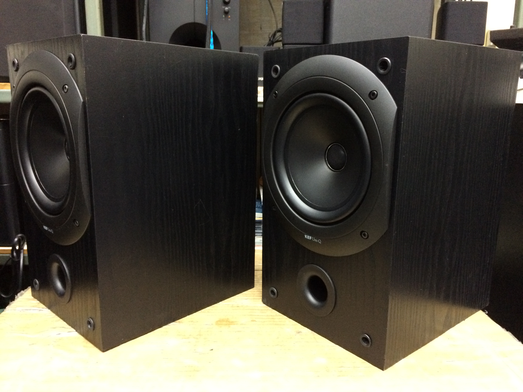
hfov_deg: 61.7
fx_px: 438
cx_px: 262
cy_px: 196
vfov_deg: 48.2
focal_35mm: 29
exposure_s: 1/17
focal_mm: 4.15
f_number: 2.2
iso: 250
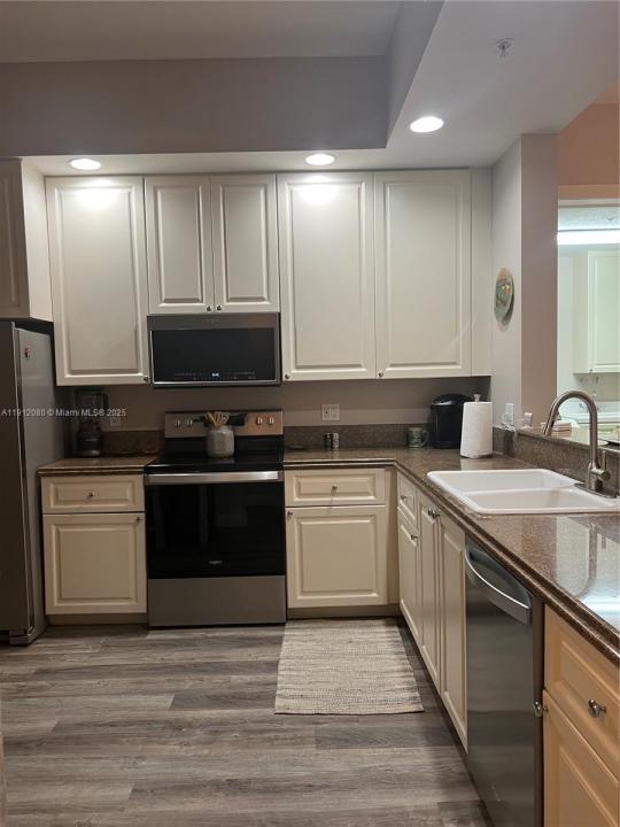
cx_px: 310
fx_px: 621
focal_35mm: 26
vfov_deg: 67.3
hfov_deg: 53.1
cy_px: 414
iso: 125
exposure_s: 1/60
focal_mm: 5.7
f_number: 1.5
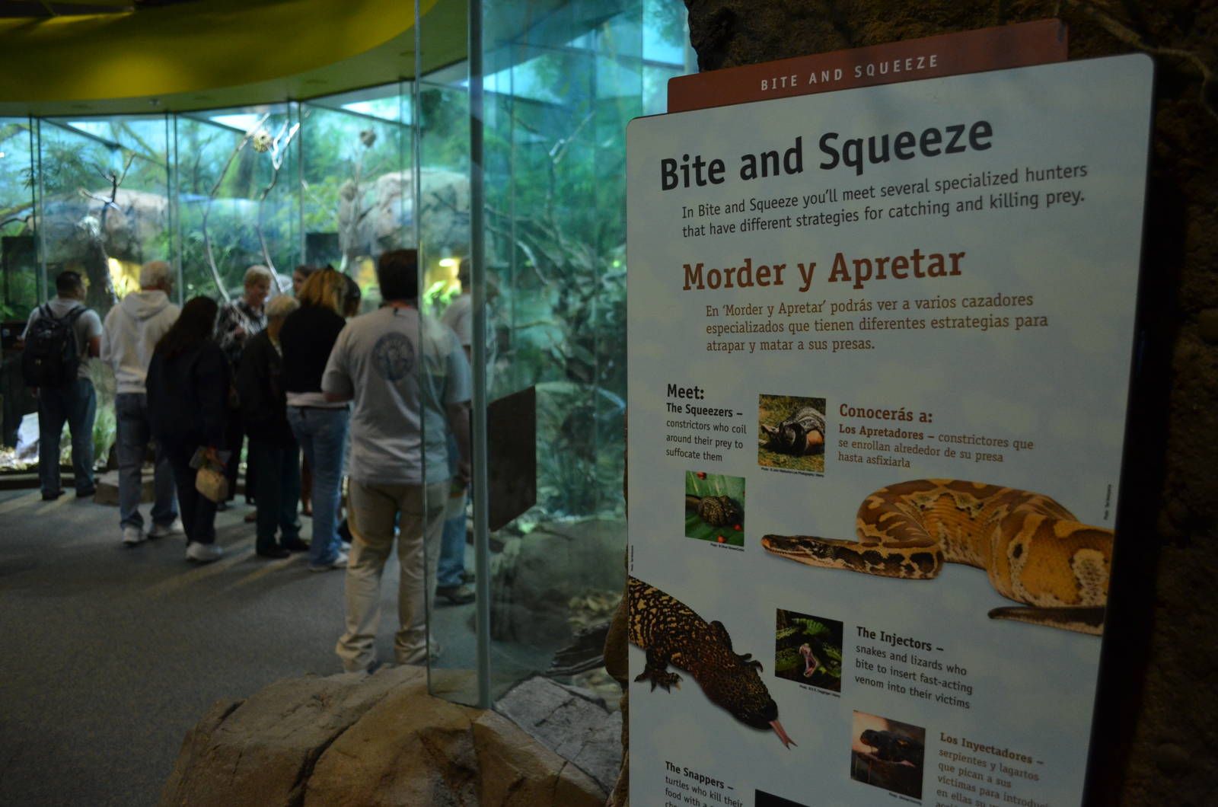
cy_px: 404
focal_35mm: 27
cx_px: 609
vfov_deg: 47.7
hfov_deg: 67.5
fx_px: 912
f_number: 3.5
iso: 1400
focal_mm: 18
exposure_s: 1/30
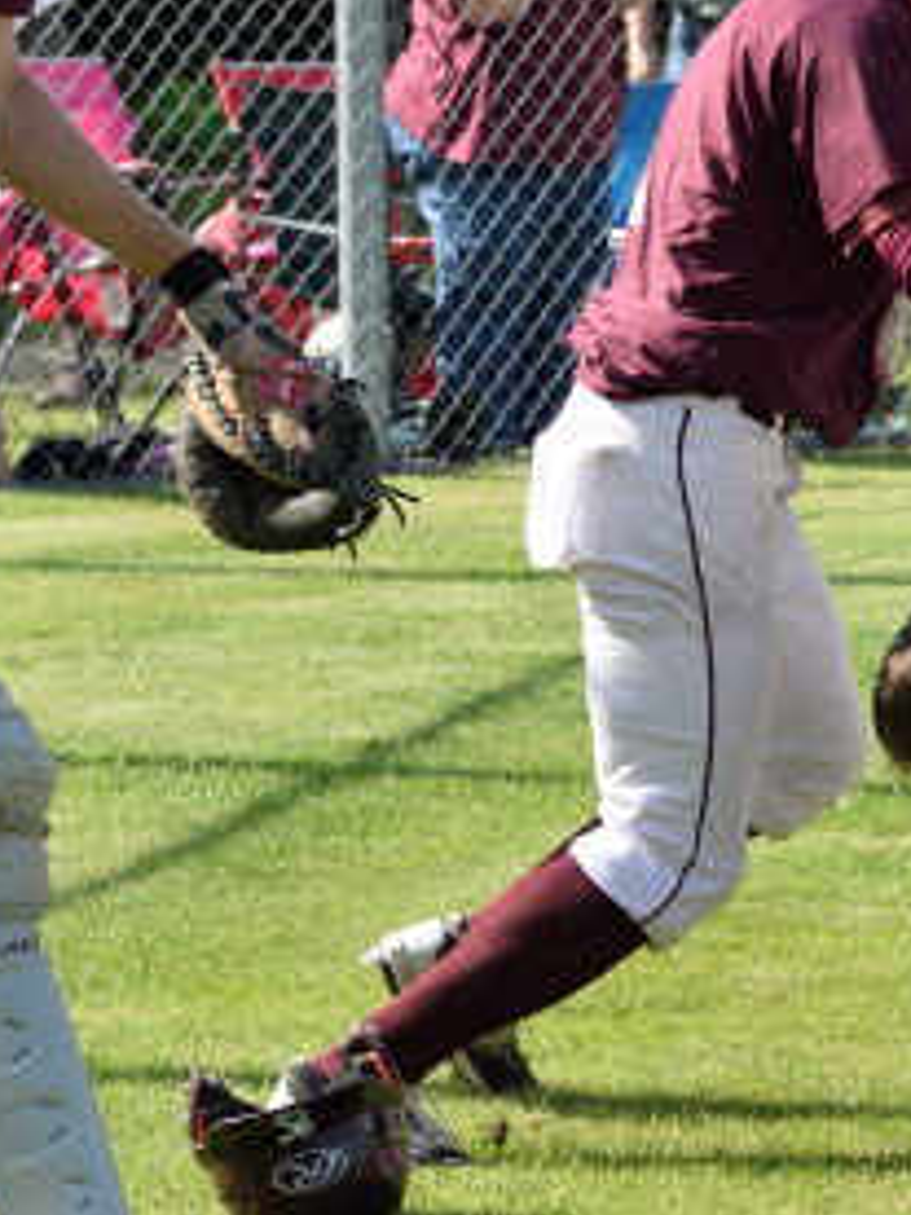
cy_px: 434
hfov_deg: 5.8
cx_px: 1738
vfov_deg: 7.9
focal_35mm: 250
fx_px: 8772
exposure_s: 1/1000
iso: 400
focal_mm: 70
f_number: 4.5
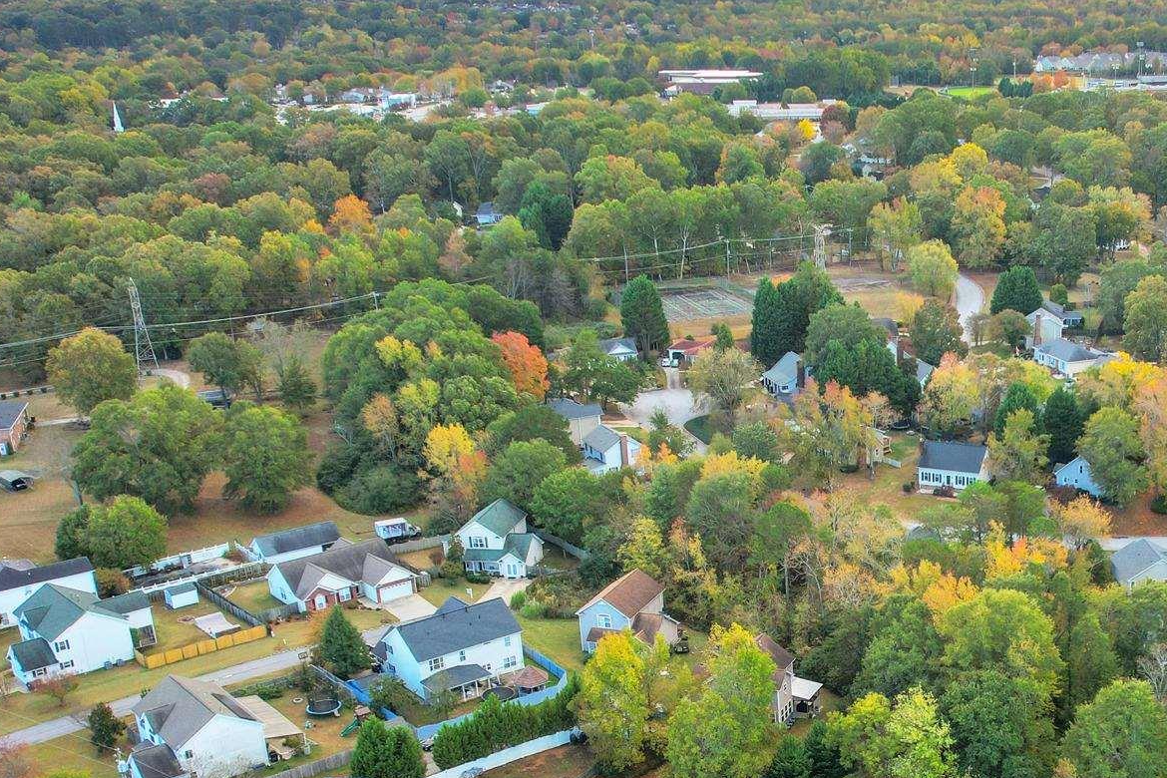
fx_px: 1523
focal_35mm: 47
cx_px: 962
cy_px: 639
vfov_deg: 28.0
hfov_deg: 39.9
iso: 120
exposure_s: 1/40
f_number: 2.8
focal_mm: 8.38
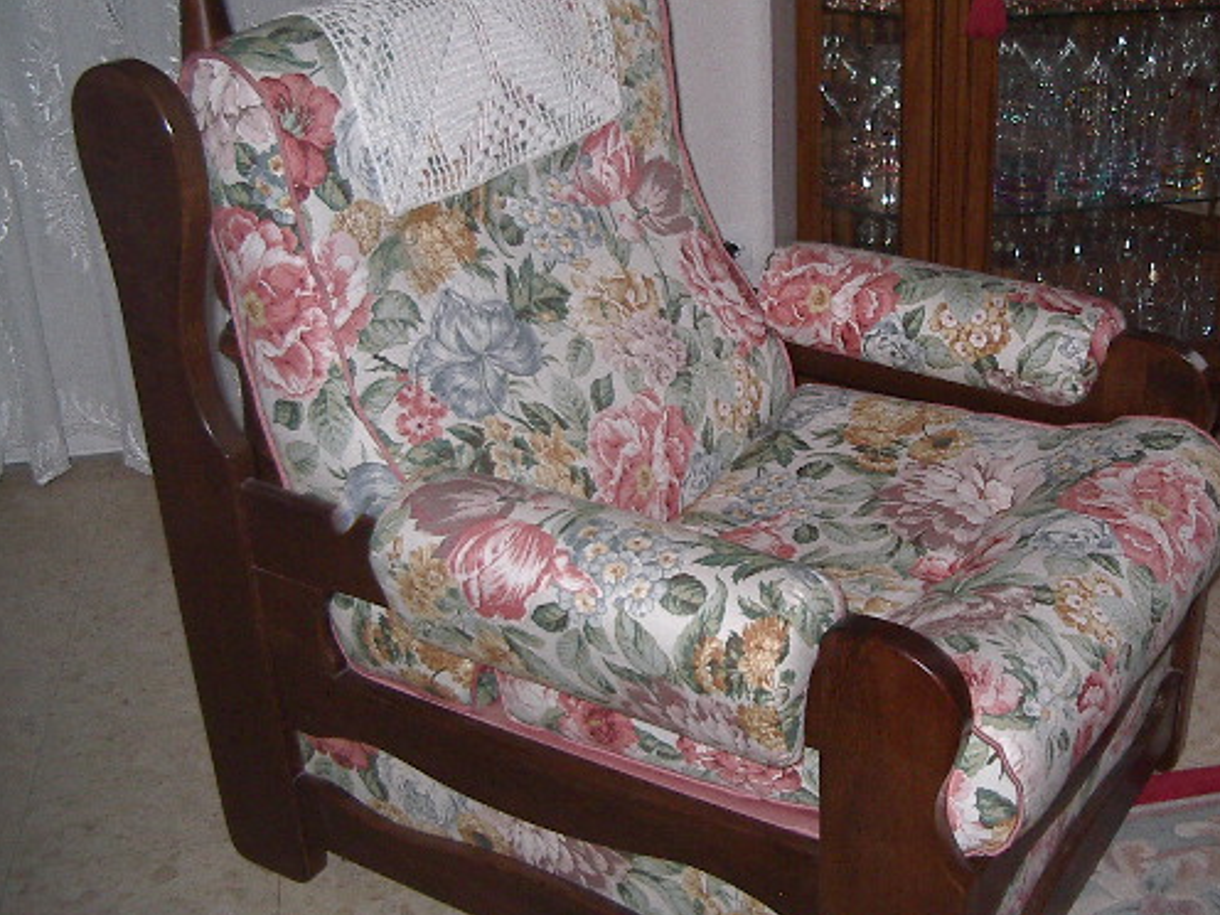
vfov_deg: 29.6
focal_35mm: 49
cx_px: 772
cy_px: 401
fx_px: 1727
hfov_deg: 38.6
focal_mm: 5.8
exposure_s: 1/60
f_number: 2.6
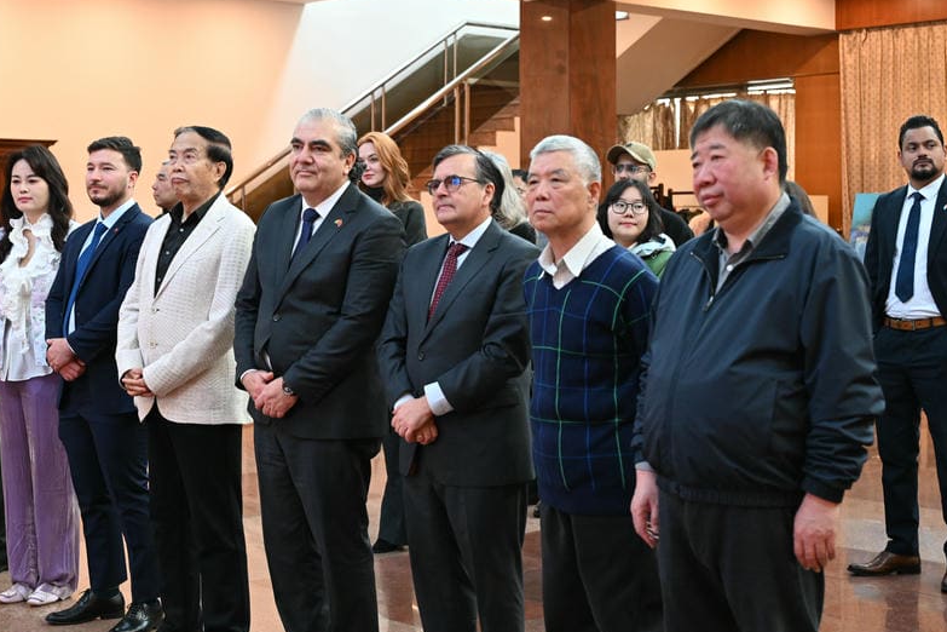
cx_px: 356
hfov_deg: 33.2
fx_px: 1578
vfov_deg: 22.6
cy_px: 279
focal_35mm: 60
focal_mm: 47
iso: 2500
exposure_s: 1/125
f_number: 4
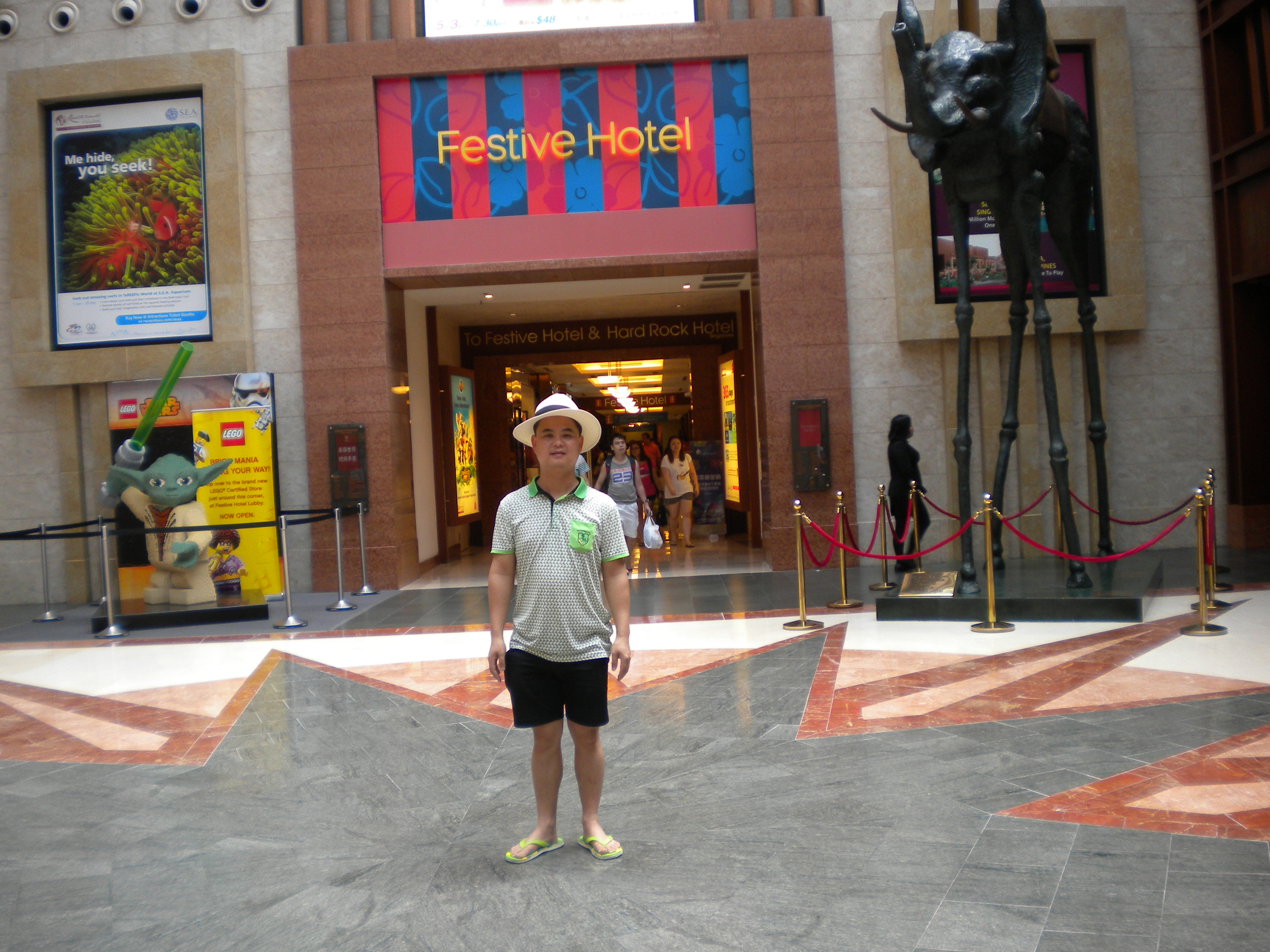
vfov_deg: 40.7
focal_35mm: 35
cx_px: 635
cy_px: 476
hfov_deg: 52.6
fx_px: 1284
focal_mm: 6.3
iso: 99
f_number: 3.1
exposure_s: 1/59.8
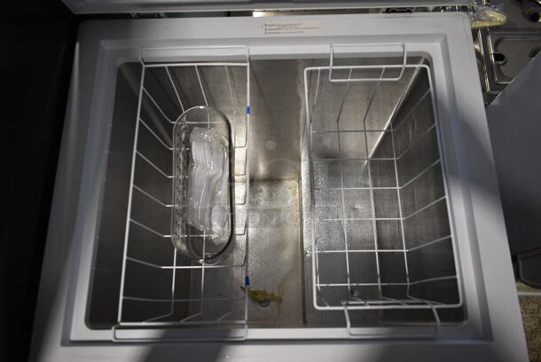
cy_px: 181
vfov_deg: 48.0
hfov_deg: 67.3
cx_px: 270
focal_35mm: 27
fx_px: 406
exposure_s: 1/30
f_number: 3.5
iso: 250
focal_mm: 18
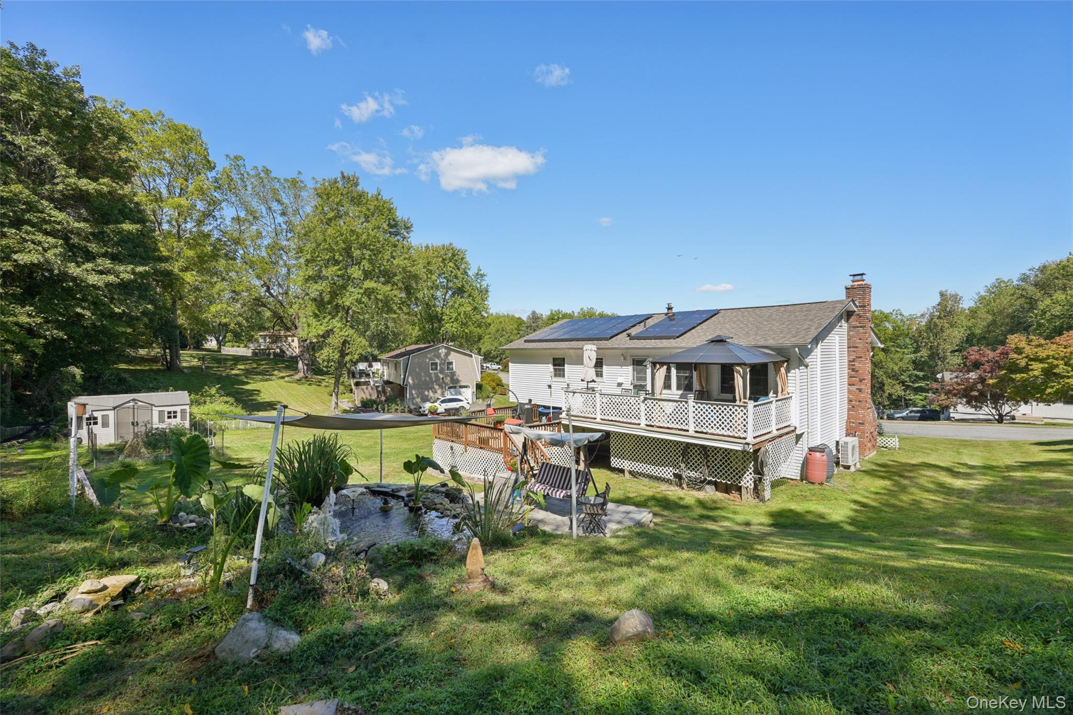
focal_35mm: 16
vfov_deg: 73.7
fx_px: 477
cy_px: 358
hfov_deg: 96.7
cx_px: 536
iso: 100
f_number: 8
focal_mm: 16
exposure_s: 1/250
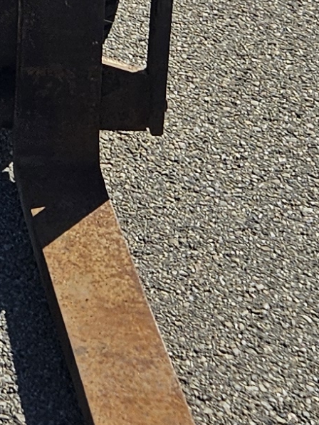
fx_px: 1892
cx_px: -219
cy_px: -293
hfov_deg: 9.3
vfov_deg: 12.0
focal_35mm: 154
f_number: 1.8
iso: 25
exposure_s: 1/1983
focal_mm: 5.4
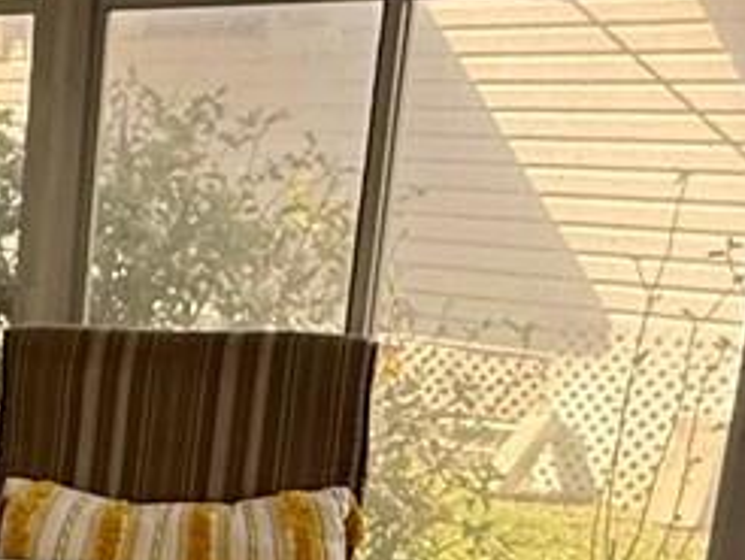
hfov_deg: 19.3
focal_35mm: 91
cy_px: 708
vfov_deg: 15.5
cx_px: -309
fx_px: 1960
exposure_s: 1/99
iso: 160
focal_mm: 2.22
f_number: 2.2
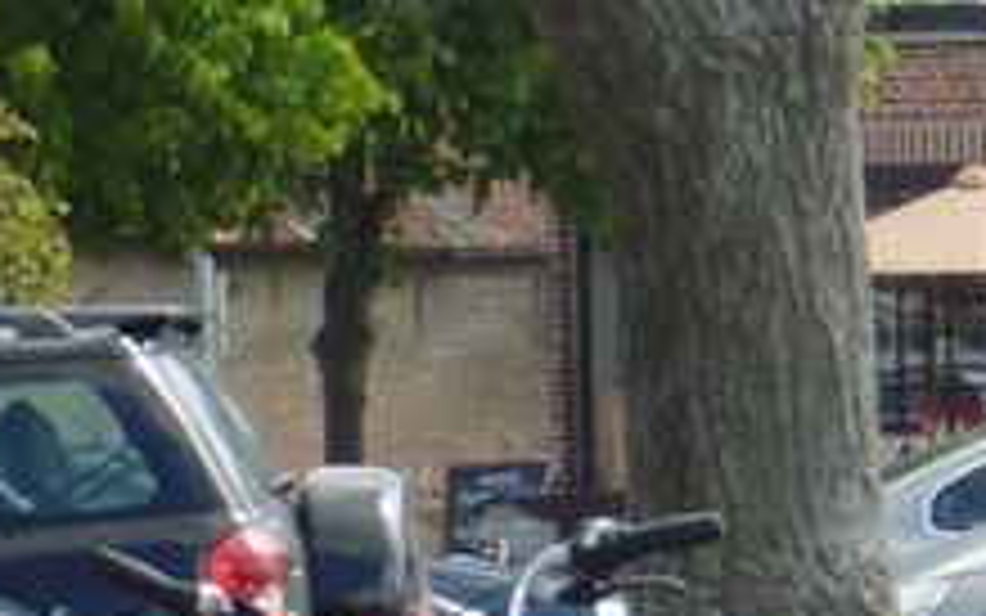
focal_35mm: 434
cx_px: 1297
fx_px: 11665
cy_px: -144
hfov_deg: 4.8
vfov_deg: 3.0
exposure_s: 1/125
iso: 125
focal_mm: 25.2
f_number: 5.9
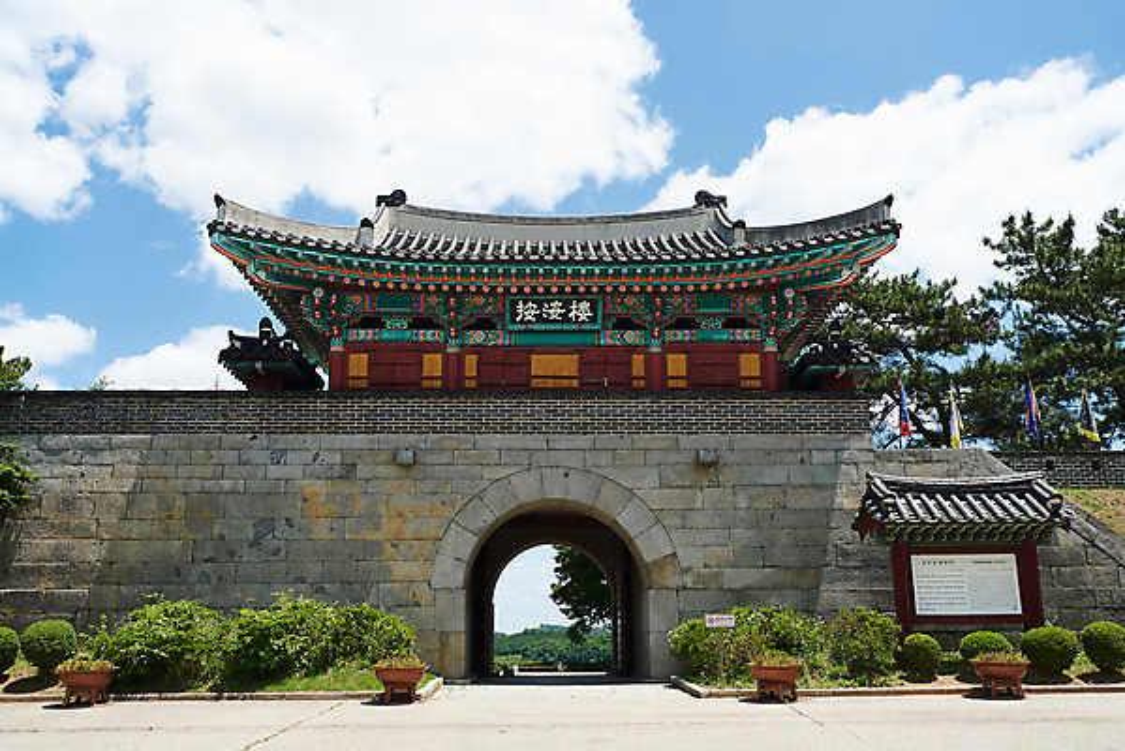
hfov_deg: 55.8
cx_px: 562
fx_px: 1063
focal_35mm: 34
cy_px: 376
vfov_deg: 38.9
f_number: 4.5
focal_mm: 34
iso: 200
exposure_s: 1/2000
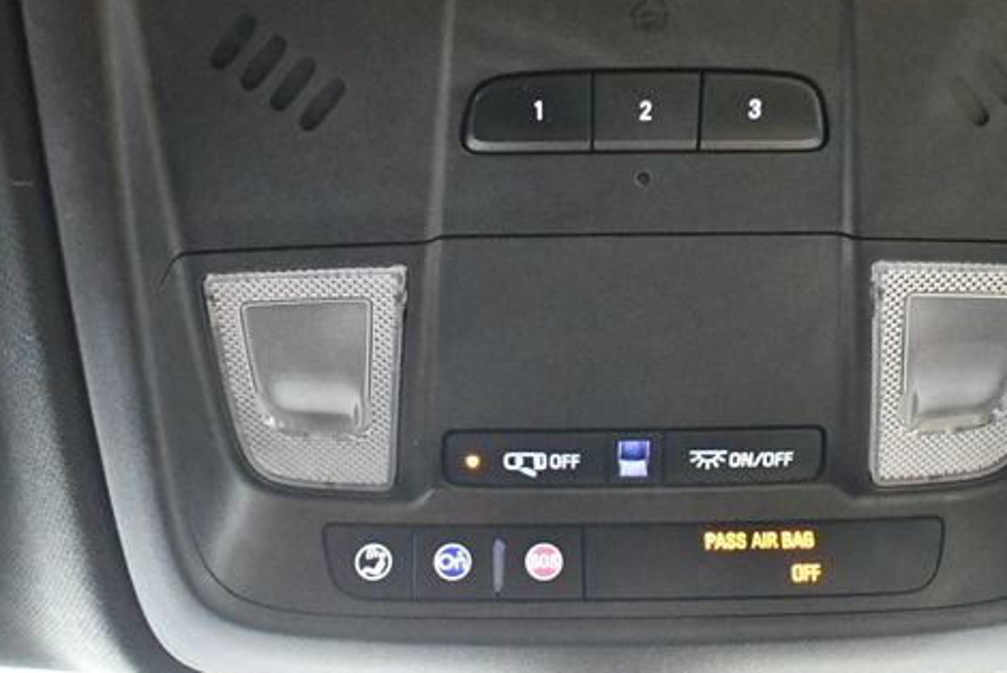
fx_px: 1371
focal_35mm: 49
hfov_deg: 40.3
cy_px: 306
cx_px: 544
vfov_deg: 27.6
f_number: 3.5
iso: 12800
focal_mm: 18
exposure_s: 1/50
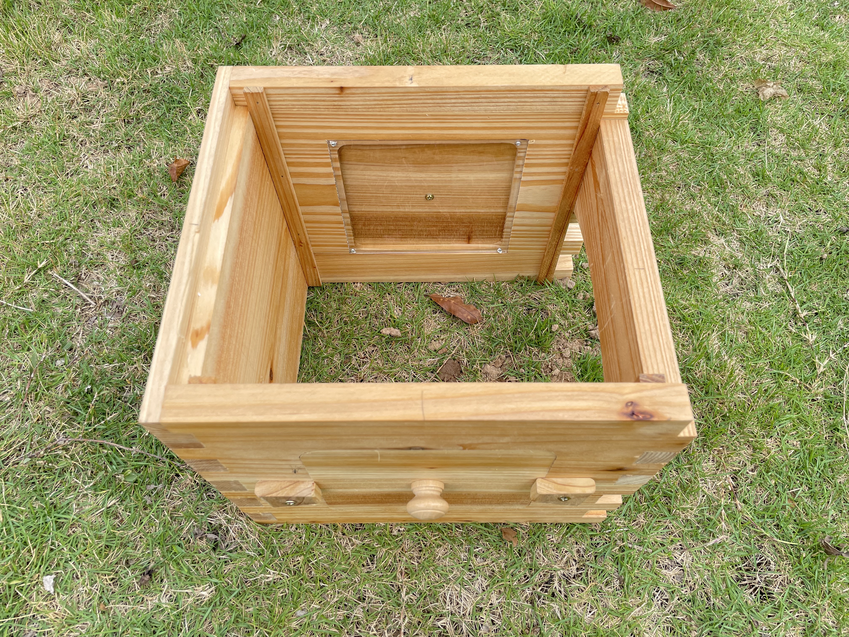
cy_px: 318
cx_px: 424
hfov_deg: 67.3
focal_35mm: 26
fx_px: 638
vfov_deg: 53.1
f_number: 1.6
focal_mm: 4.2
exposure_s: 1/504
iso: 50
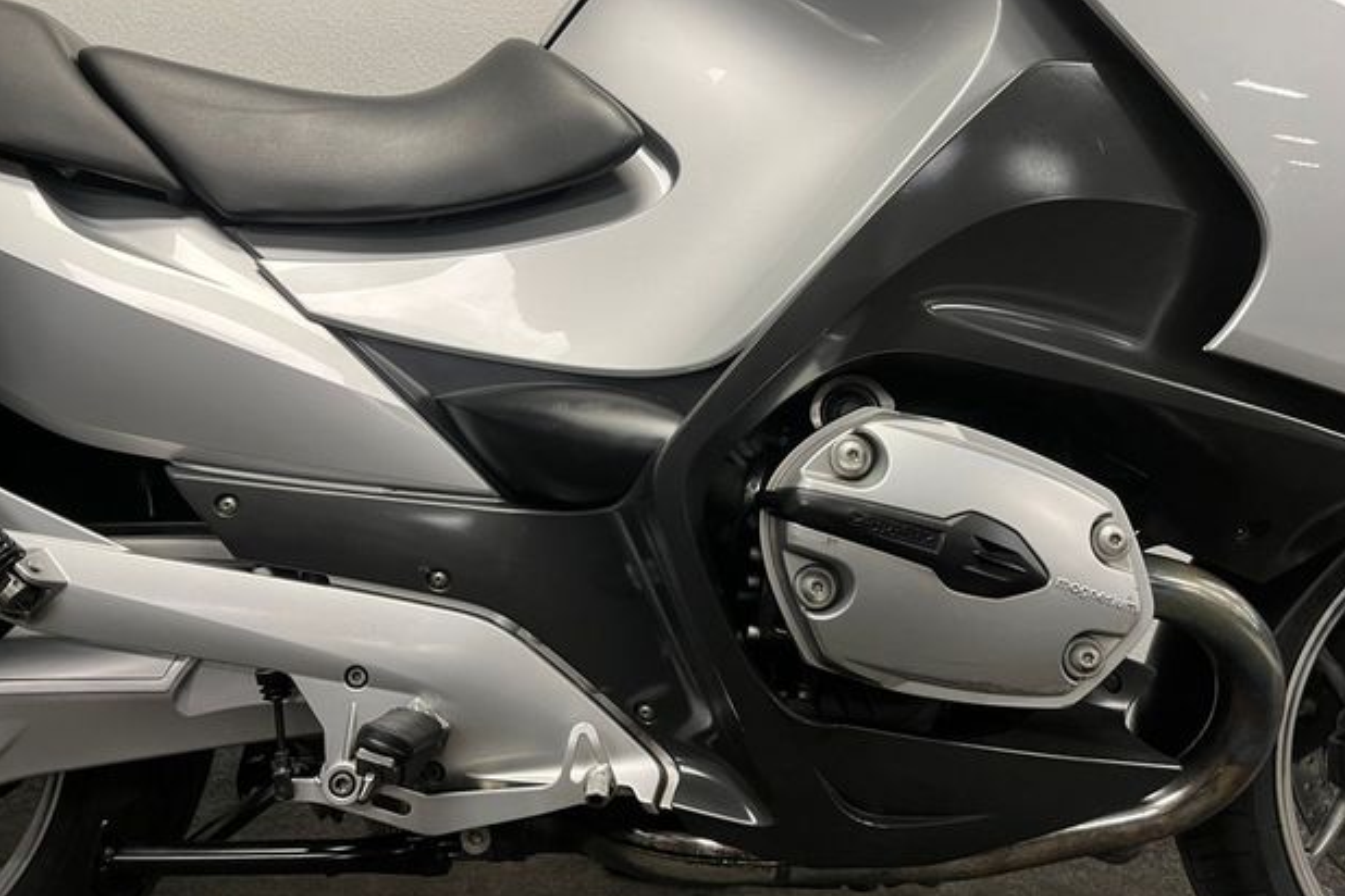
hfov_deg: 65.5
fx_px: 1046
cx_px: 675
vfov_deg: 46.3
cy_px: 398
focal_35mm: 28
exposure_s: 1/50
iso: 64
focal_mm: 5.1
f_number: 1.6
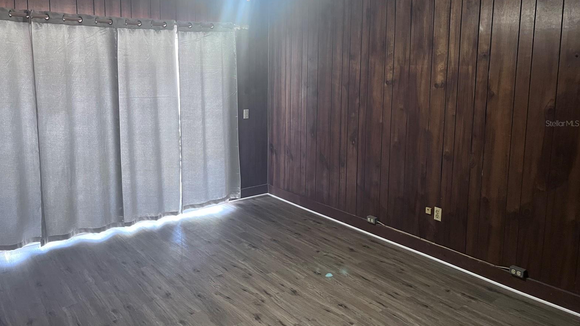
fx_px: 446
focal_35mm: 29
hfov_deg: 66.1
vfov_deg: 39.9
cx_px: 284
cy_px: 123
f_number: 1.6
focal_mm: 5.1
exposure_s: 1/60
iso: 500
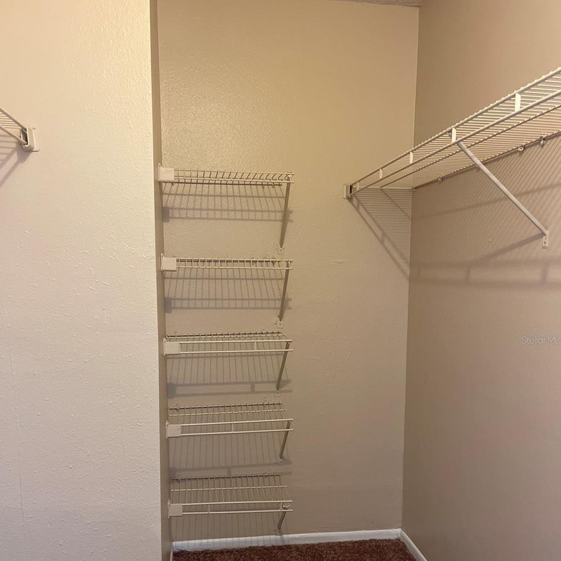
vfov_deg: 52.1
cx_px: 282
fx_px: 568
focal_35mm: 31
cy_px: 340
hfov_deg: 52.5
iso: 400
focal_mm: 5.1
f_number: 1.6
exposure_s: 1/60
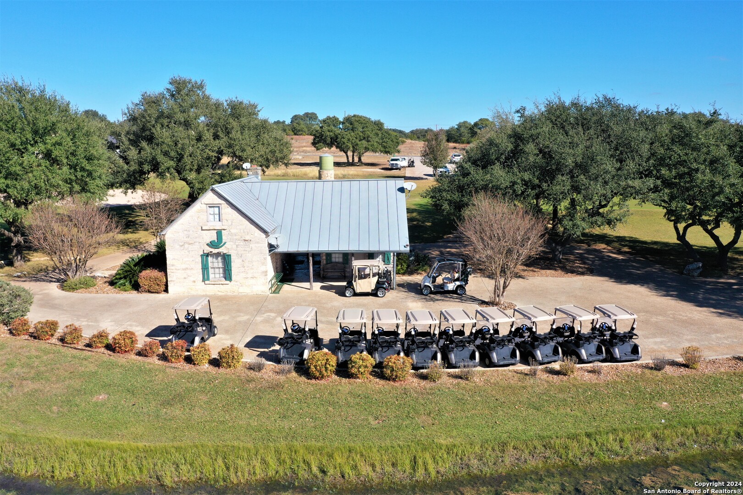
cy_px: 248
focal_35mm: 28
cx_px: 372
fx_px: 578
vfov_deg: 46.4
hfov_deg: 65.5
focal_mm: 10.26
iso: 100
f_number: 5.6
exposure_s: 1/400
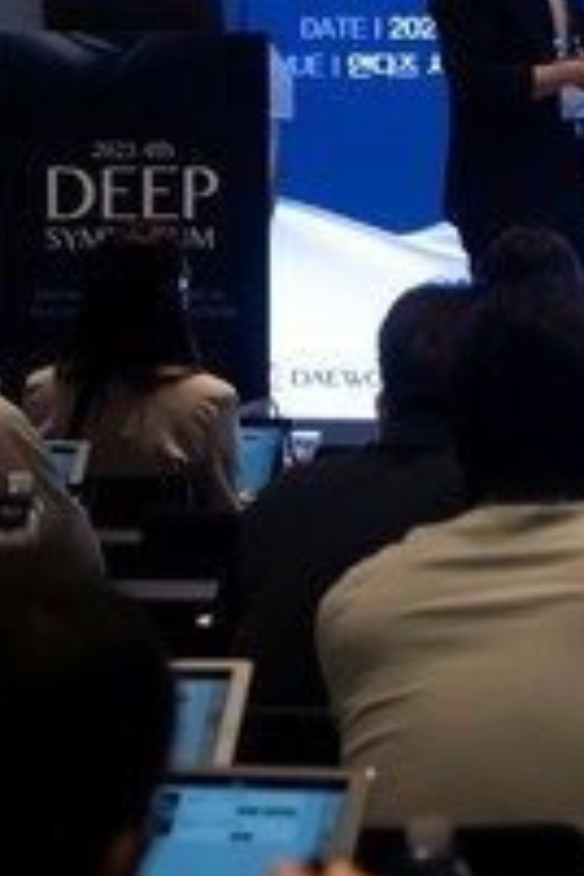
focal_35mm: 329
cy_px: 174
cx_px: 1290
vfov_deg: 6.3
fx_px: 8005
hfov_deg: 4.1
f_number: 8
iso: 3200
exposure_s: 1/80
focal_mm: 110
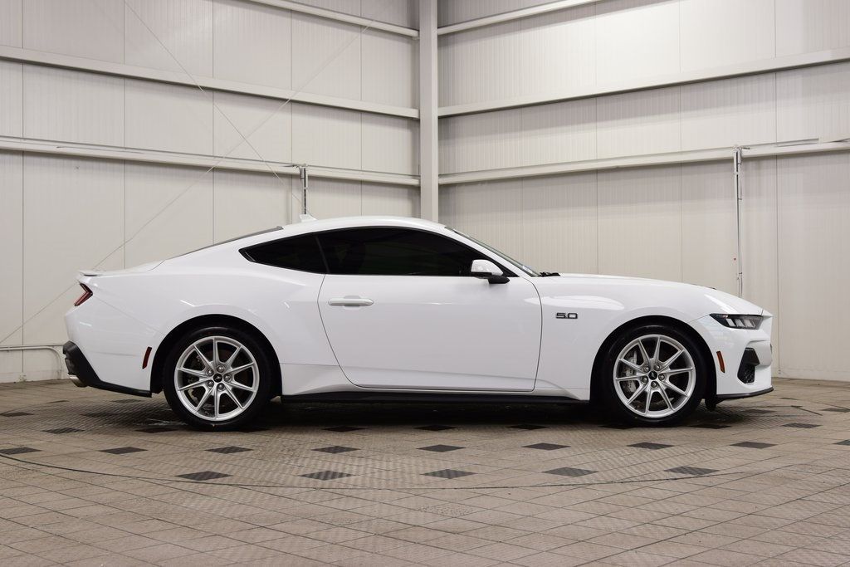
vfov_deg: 28.1
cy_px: 284
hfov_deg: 41.1
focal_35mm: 48
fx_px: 1133
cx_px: 425
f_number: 7.1
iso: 400
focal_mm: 32
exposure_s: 1/30
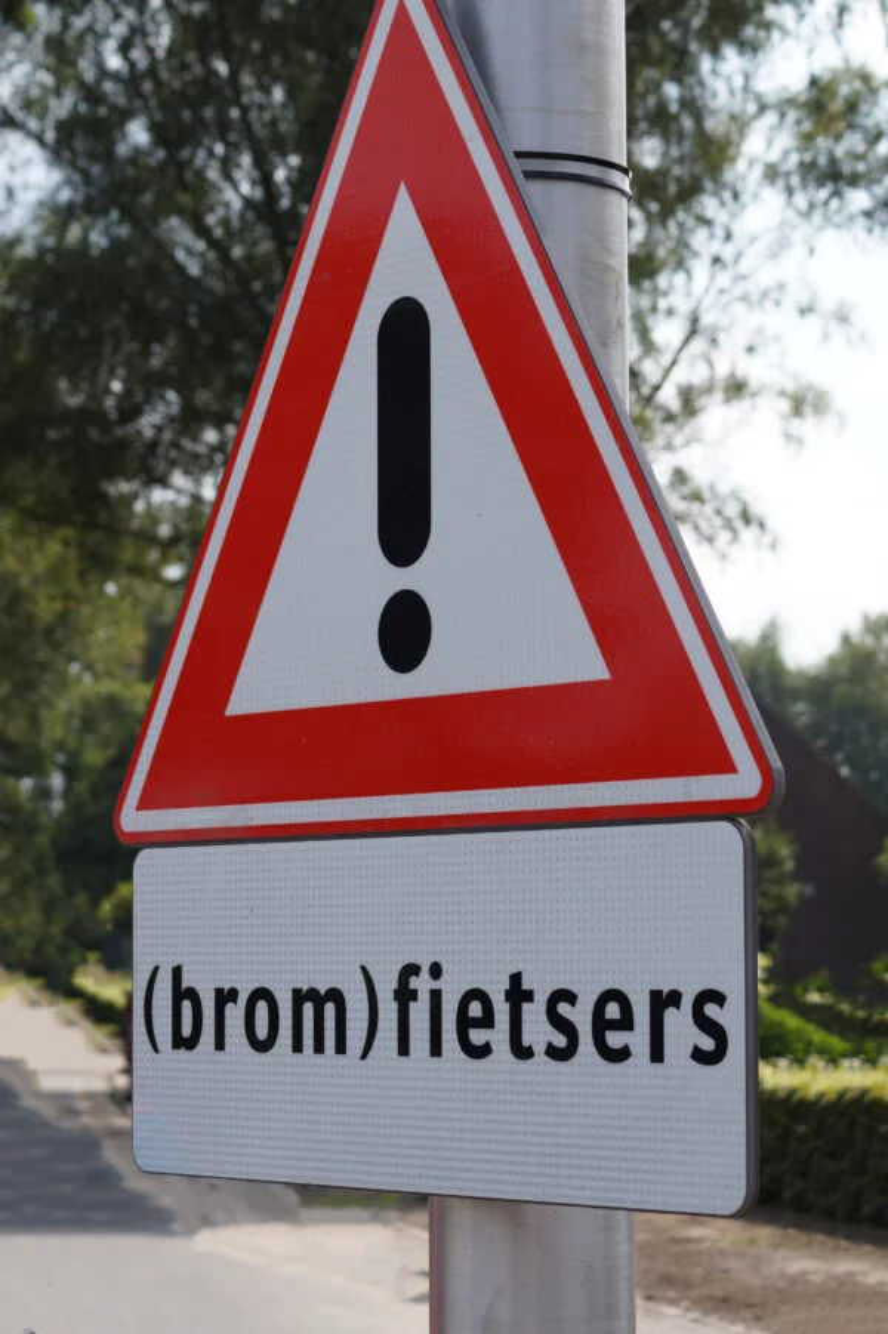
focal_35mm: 82
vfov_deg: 24.6
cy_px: 667
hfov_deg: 16.5
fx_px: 3055
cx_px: 444
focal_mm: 55
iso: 100
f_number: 6.3
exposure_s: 1/400
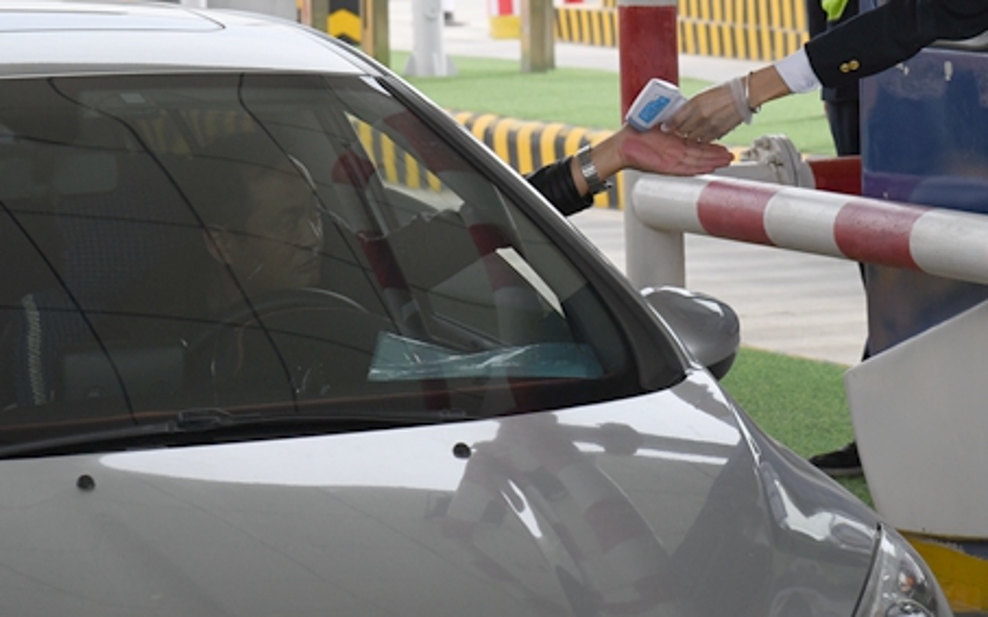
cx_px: 696
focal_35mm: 216
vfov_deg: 6.1
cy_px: 82
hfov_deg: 9.7
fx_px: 5815
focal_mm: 120
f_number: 9
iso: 1000
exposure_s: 1/320
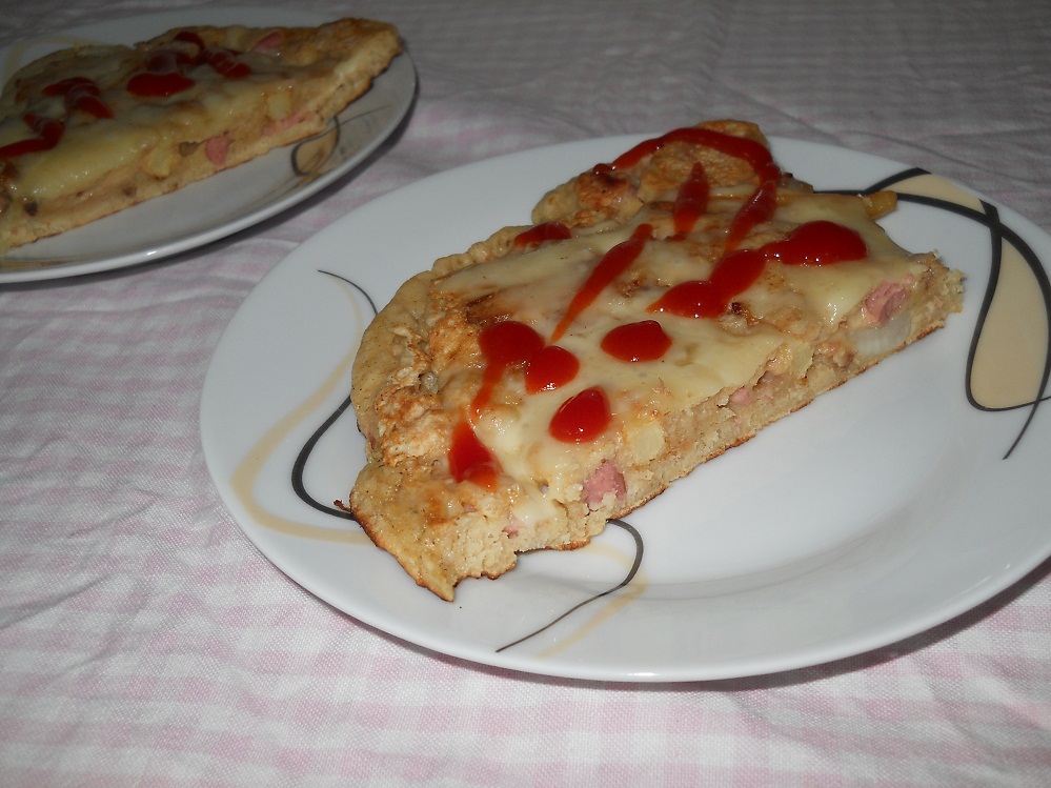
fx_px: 1245
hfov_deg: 45.8
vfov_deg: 35.1
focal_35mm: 41
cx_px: 526
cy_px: 394
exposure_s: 1/30
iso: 80
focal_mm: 6.72
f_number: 5.5
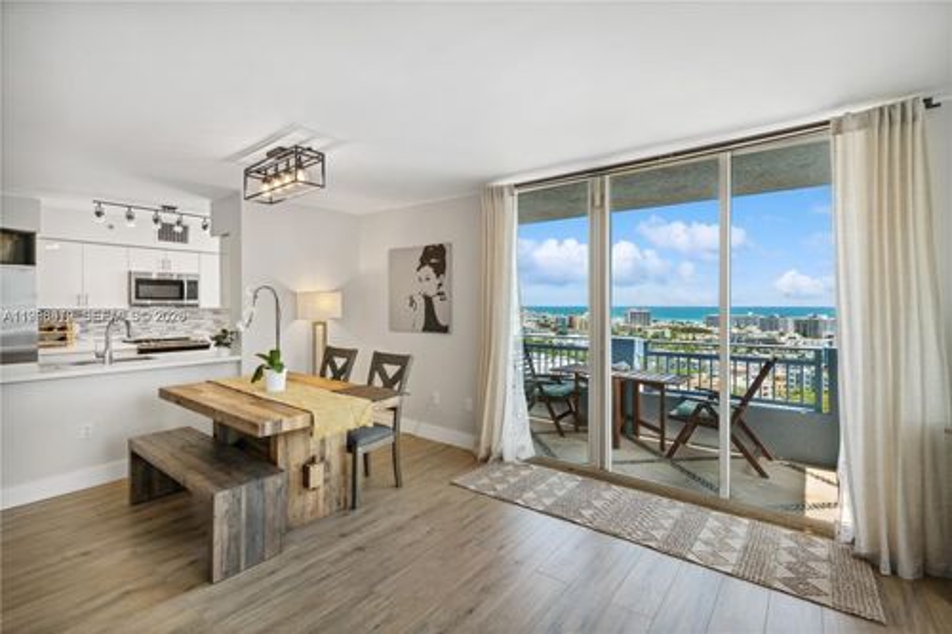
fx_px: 423
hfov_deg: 96.8
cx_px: 476
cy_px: 317
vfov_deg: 73.7
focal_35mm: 16
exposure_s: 1/125
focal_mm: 16
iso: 200
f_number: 9
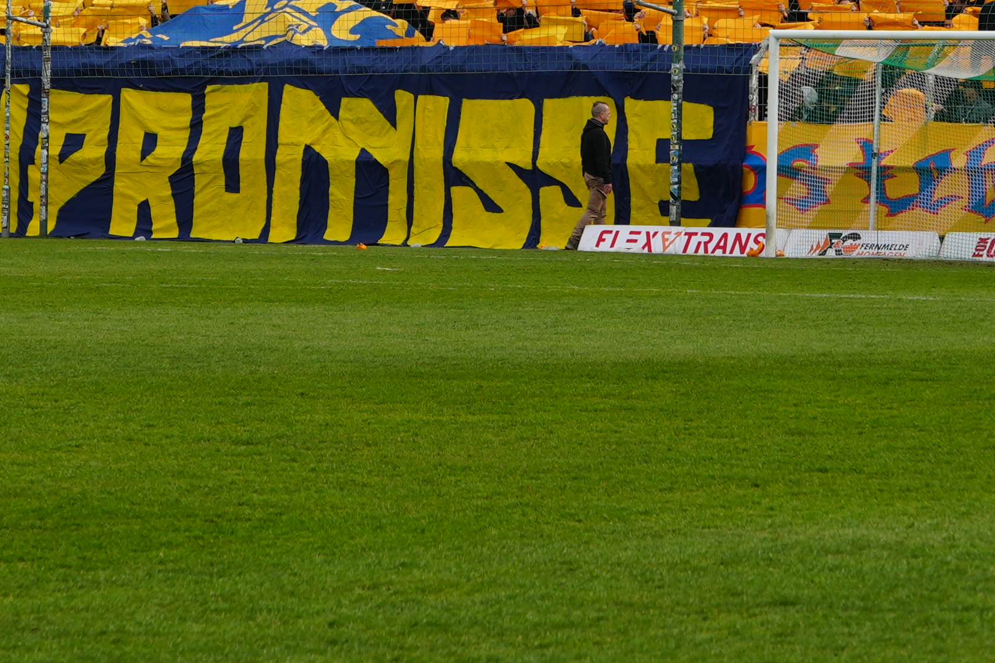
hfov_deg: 9.1
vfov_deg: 6.1
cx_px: 483
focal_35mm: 225
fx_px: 6218
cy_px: -25
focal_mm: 54
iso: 100
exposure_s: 1/320
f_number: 5.6
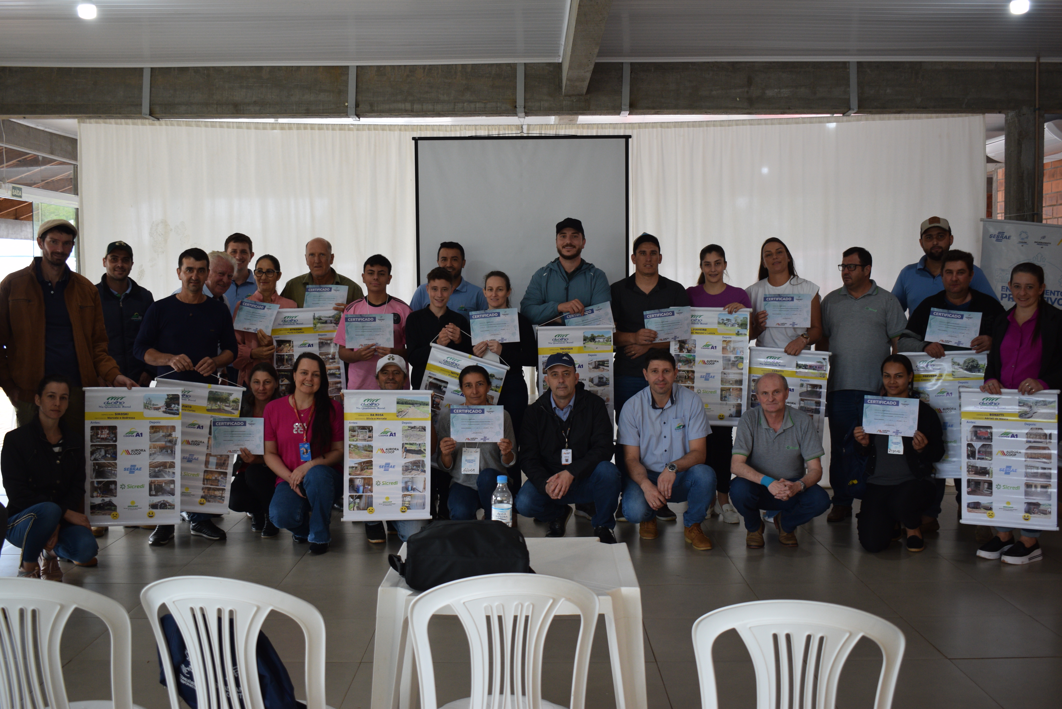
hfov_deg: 51.3
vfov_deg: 35.5
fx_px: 1106
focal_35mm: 38
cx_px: 531
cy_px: 354
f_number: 4.5
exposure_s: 1/80
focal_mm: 25
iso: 400
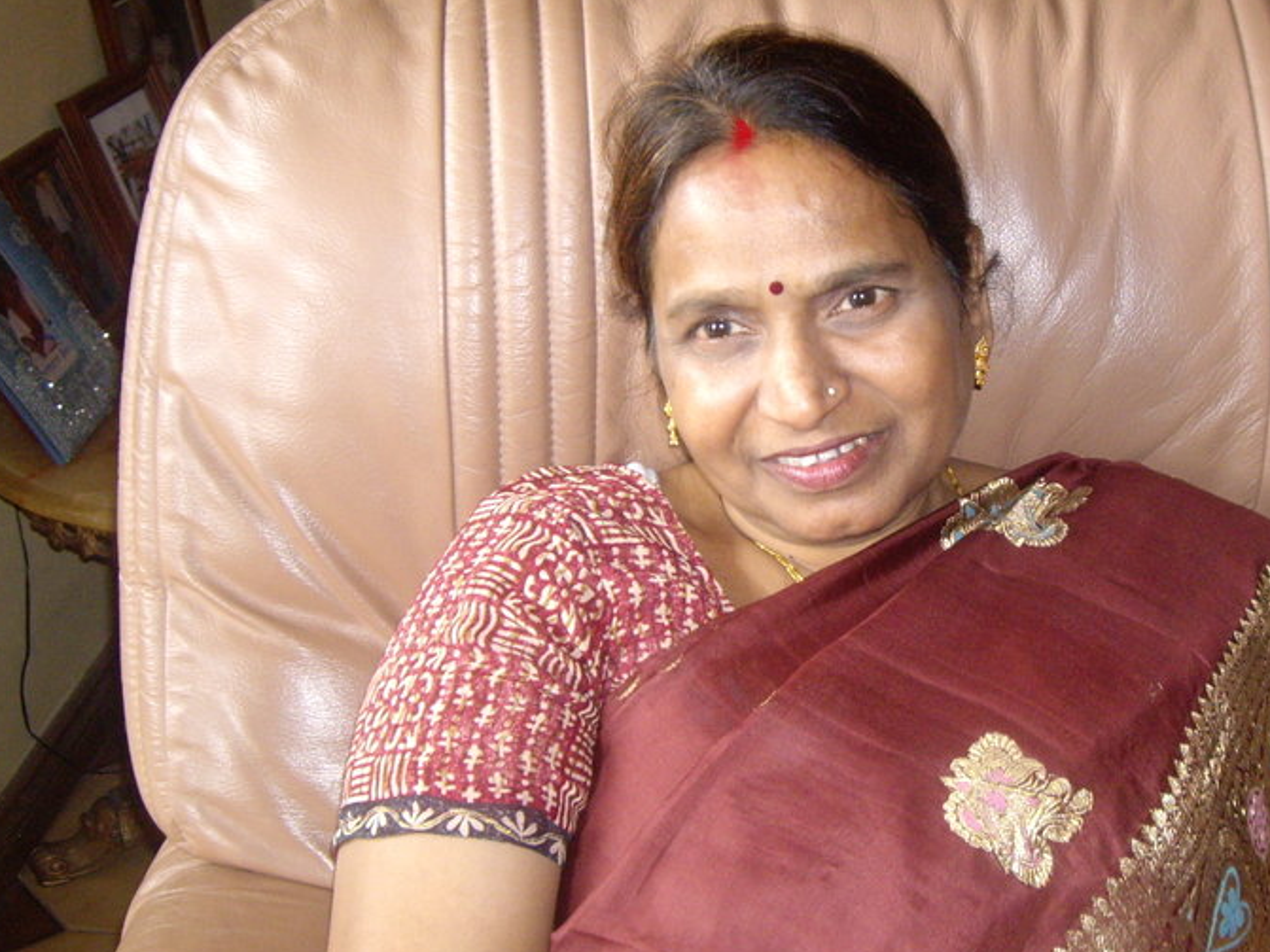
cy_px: 464
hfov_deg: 32.9
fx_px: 2128
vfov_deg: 25.2
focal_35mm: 58
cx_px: 854
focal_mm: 6.2
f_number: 2.7
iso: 200
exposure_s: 1/40
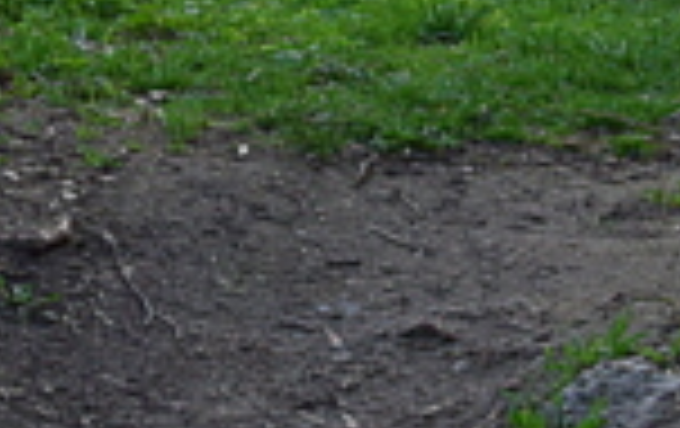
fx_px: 3305
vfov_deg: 7.3
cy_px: -198
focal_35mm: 178
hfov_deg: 11.7
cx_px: 329
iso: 400
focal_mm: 22
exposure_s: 1/100
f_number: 9
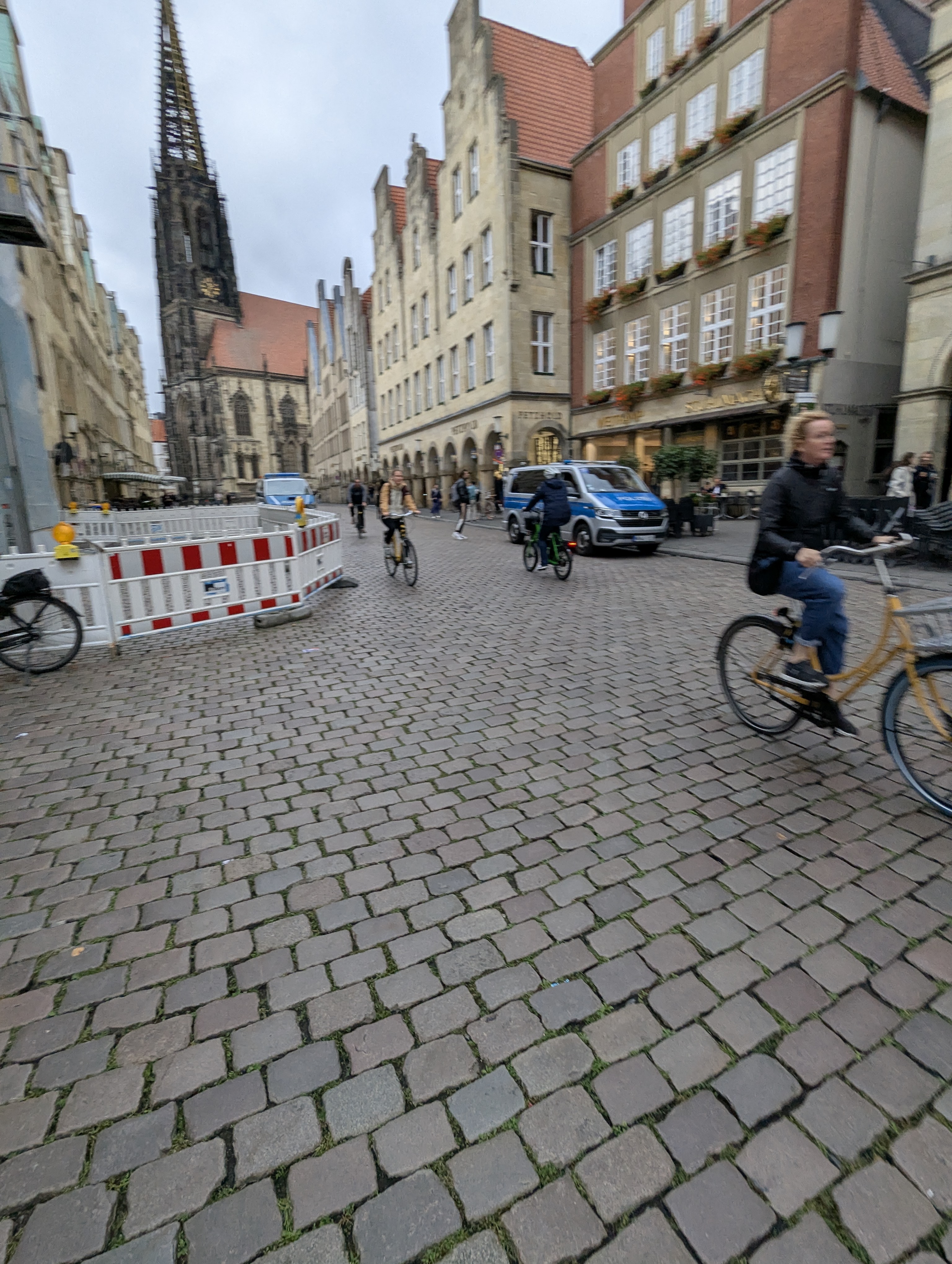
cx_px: 476
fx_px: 585
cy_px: 632
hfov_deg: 78.2
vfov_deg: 94.4
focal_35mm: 16
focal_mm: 2.35
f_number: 2.2
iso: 61
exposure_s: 1/245
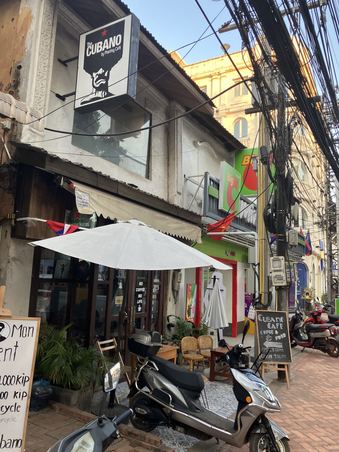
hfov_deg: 49.7
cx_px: 170
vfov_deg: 63.4
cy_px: 226
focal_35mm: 28
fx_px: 366
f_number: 1.8
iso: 80
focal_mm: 3.99
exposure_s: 1/121
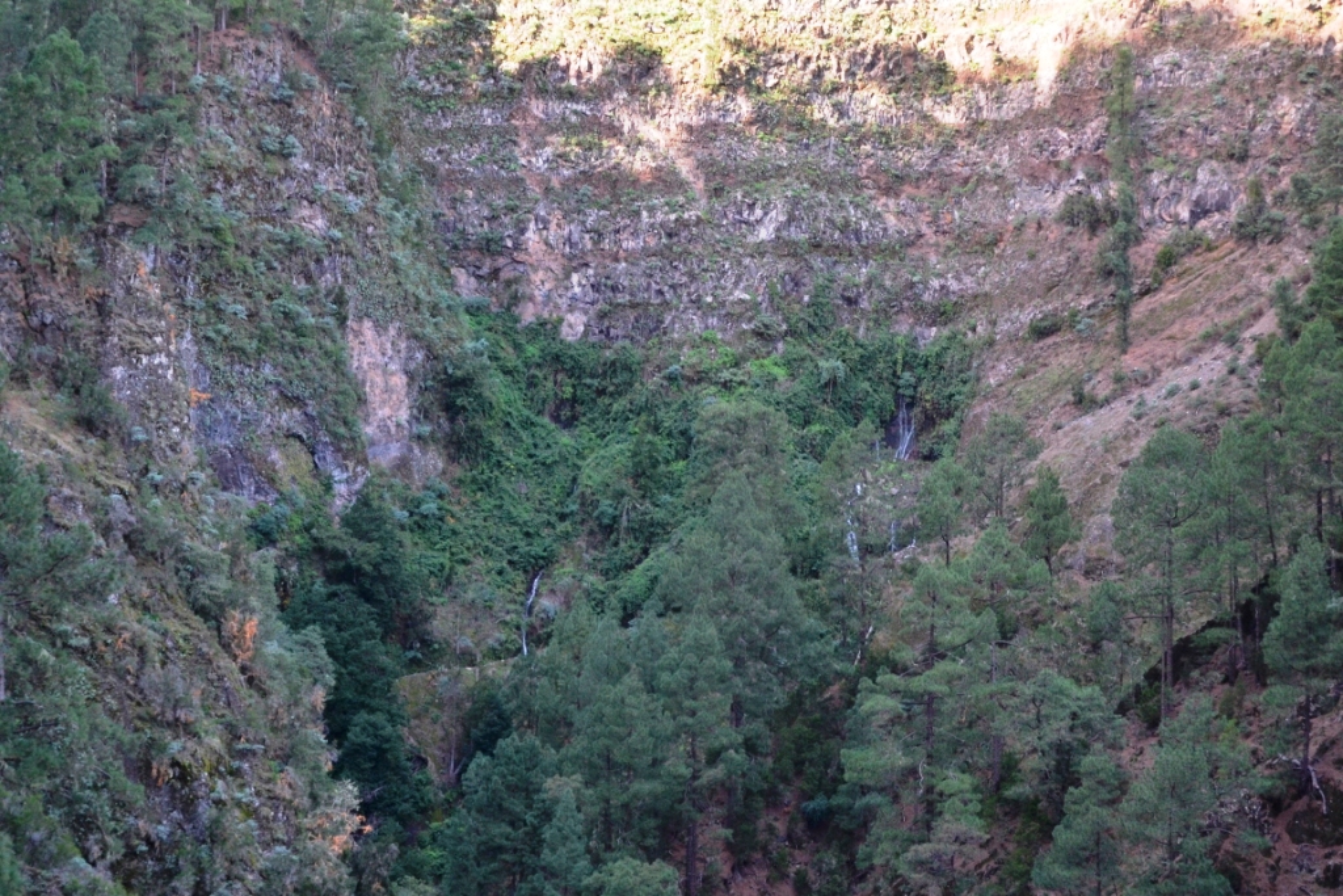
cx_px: 672
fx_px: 3078
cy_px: 448
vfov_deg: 16.6
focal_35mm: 82
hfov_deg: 24.6
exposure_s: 1/125
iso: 400
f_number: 5.6
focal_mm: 55
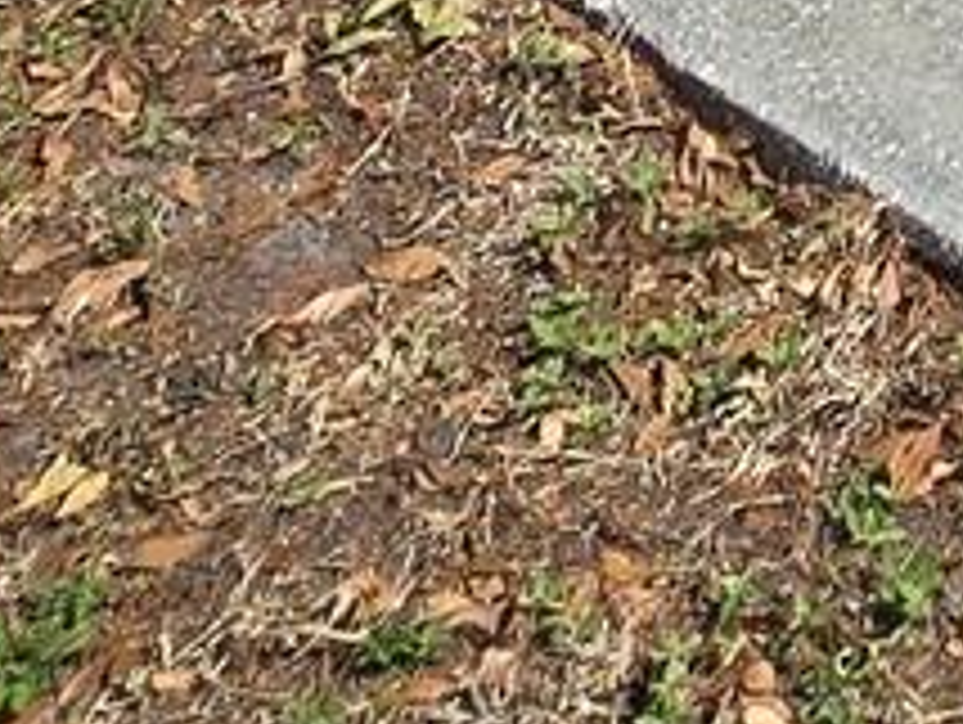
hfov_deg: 15.4
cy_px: -1740
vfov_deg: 9.6
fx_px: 2702
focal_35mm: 97
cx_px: 2020
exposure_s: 1/2490
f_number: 2.2
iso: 50
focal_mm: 2.2
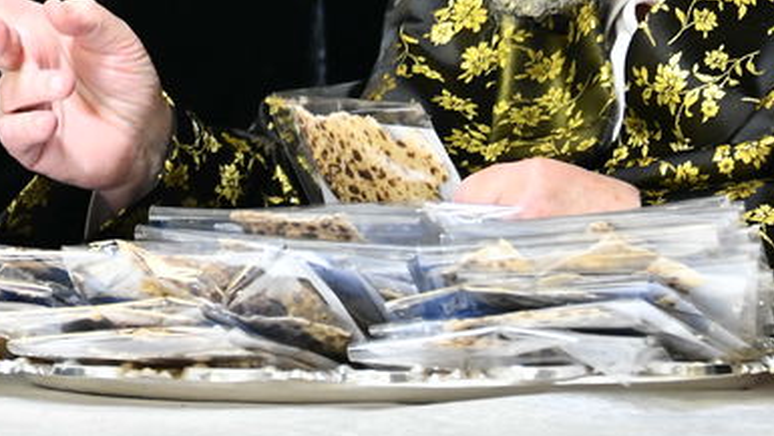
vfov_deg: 3.0
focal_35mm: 400
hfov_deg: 5.4
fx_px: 8213
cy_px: -495
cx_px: -101
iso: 2000
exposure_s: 1/125
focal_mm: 105
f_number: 5.6
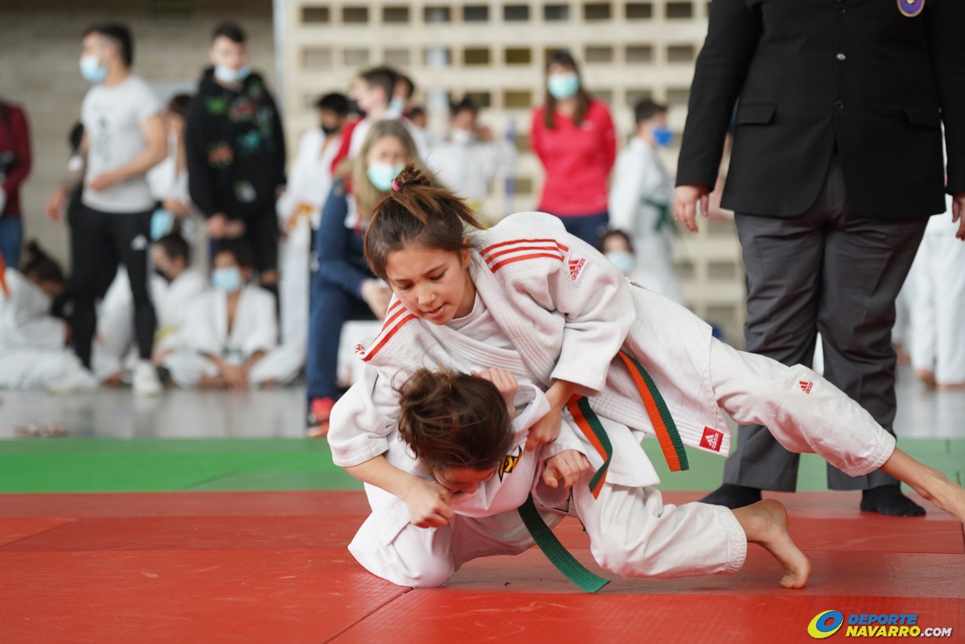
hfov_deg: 13.6
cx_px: 482
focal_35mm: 151
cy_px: 322
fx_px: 4047
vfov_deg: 9.1
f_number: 4
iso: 2500
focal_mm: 151
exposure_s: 1/500
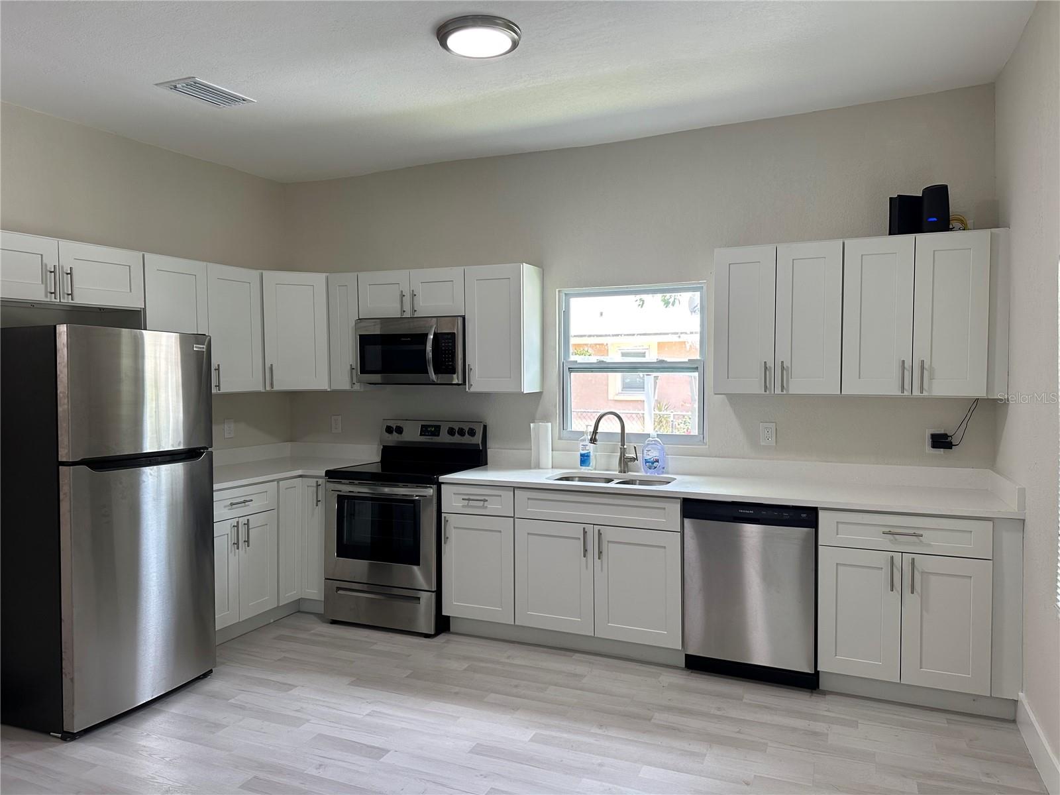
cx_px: 530
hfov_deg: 71.6
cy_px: 398
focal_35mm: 24
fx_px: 735
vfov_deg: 56.8
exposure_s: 1/120
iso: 160
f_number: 1.78
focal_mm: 6.86
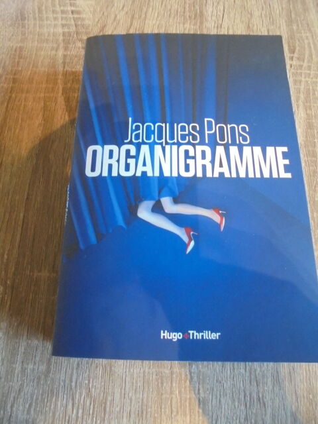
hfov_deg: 53.1
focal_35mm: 26
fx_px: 318
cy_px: 212
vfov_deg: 67.3
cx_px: 159
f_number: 3.5
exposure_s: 1/15
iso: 400
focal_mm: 4.6
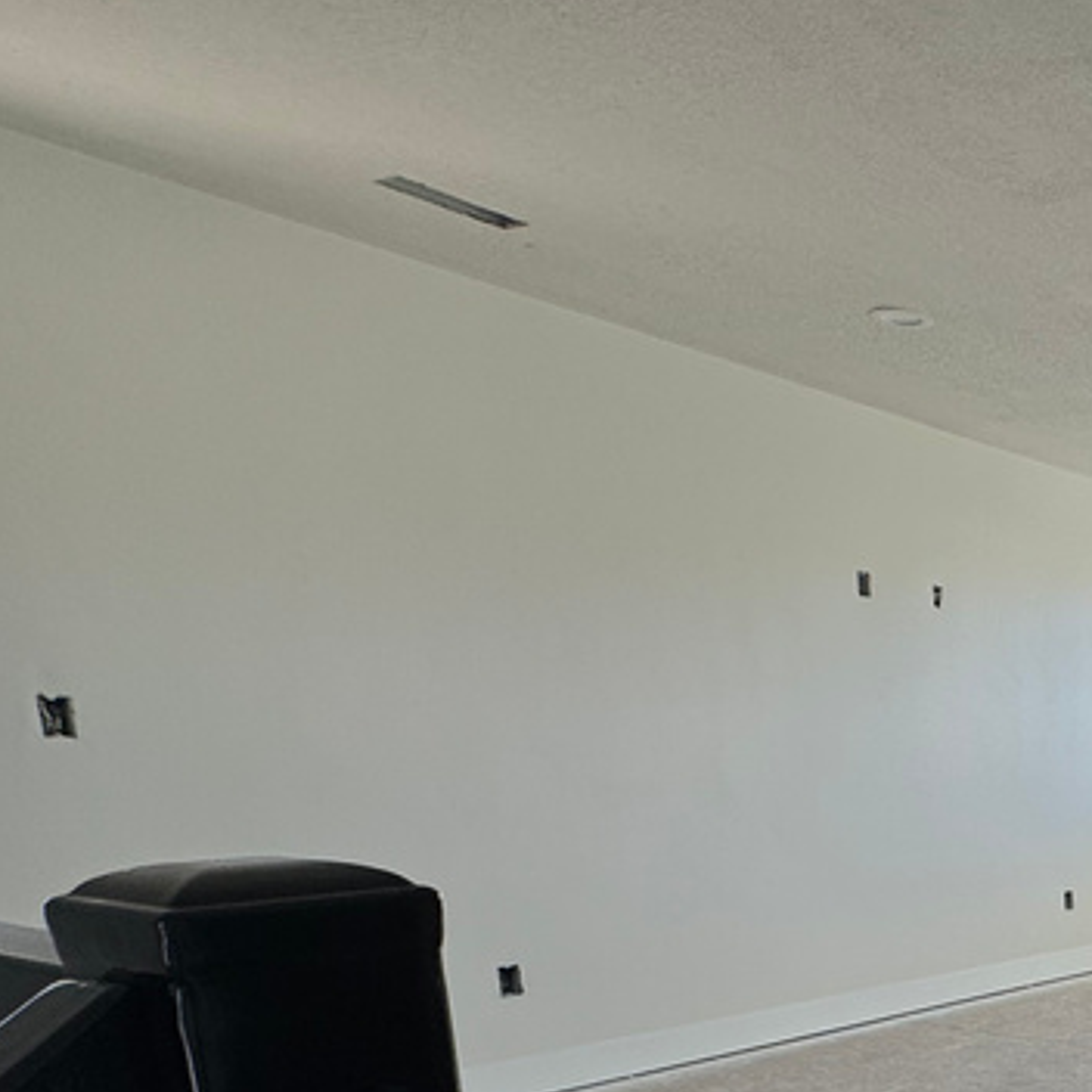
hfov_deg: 34.0
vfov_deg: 41.6
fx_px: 1285
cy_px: 1021
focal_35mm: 36
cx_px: 1399
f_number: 2.2
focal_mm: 2.22
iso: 40
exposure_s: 1/170
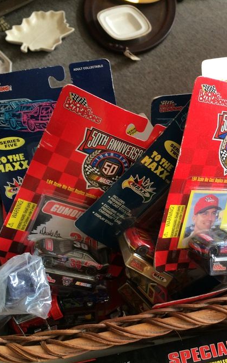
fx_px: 426
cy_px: 183
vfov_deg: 46.2
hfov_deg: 29.4
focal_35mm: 43
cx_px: 170
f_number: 2.2
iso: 50
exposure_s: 1/60
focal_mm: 4.12
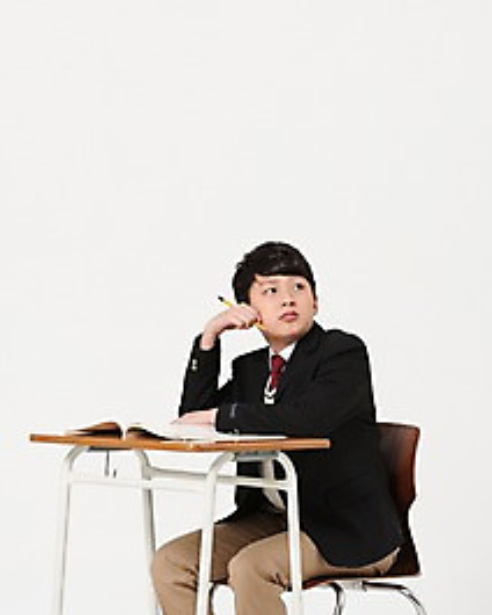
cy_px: 367
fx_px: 2221
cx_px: 308
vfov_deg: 15.8
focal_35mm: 122
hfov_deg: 12.6
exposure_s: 1/125
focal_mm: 86
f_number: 8
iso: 100
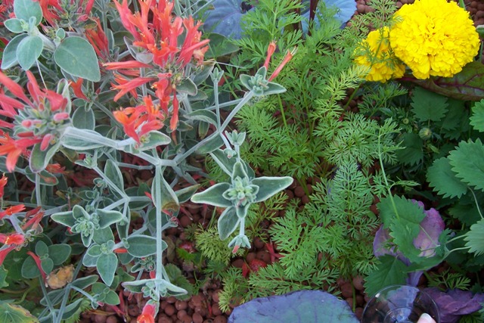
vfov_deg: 38.9
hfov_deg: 55.8
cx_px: 242
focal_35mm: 34
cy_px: 162
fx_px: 457
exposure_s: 1/30
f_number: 2.7
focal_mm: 5.6
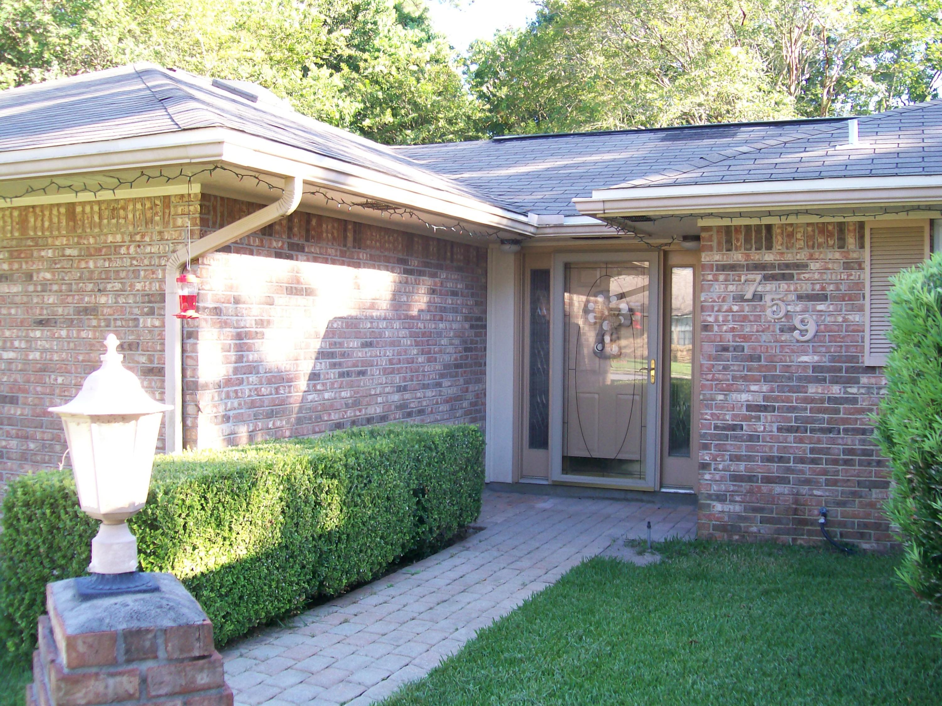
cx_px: 471
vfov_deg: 39.7
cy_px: 353
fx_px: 980
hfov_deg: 51.4
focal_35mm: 36
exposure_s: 1/90.3
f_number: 2.7
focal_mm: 6
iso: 80
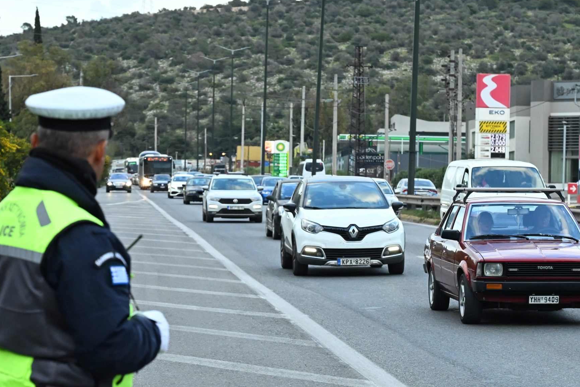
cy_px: 204
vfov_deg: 9.9
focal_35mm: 139
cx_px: 327
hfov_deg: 14.8
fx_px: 2239
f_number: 6.3
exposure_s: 1/640
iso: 2500
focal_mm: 78
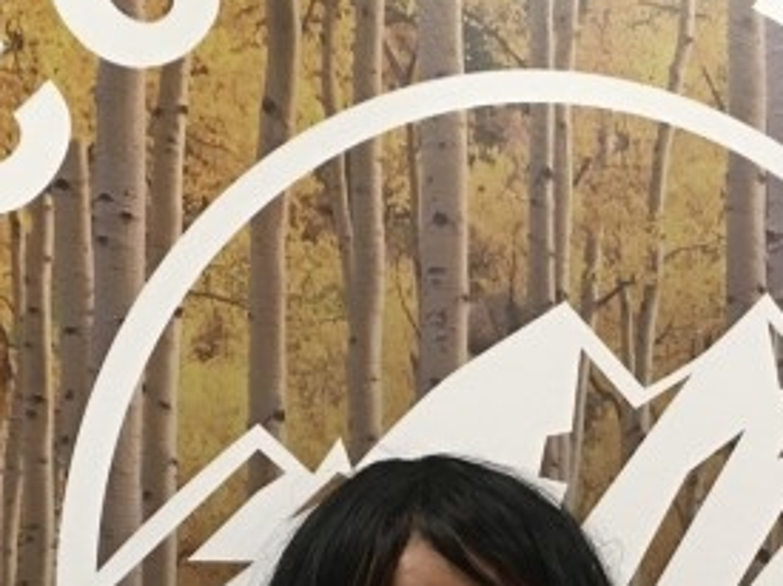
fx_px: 2442
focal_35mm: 108
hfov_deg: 18.2
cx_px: 524
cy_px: 734
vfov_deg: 13.3
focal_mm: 4.15
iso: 100
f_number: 2.2
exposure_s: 1/30
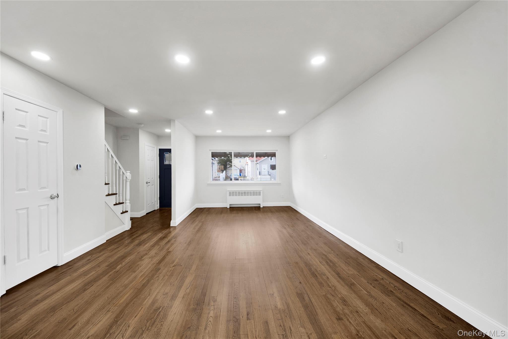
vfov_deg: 53.1
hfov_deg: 73.7
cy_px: 170
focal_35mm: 24
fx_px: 339
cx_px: 254
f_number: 9
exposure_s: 1/13
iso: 100
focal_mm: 16
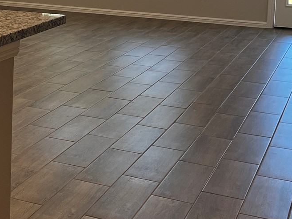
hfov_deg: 22.3
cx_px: -54
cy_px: -12
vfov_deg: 17.7
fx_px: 683
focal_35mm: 81
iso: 80
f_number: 1.6
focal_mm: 5.1
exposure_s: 1/120
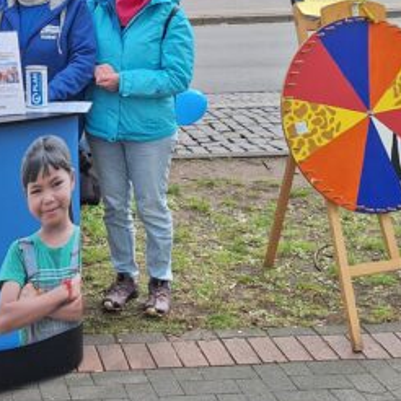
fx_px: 865
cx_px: -11
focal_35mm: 66
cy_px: 73
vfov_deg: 25.6
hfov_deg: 24.7
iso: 40
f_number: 1.8
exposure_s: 1/894
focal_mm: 5.54
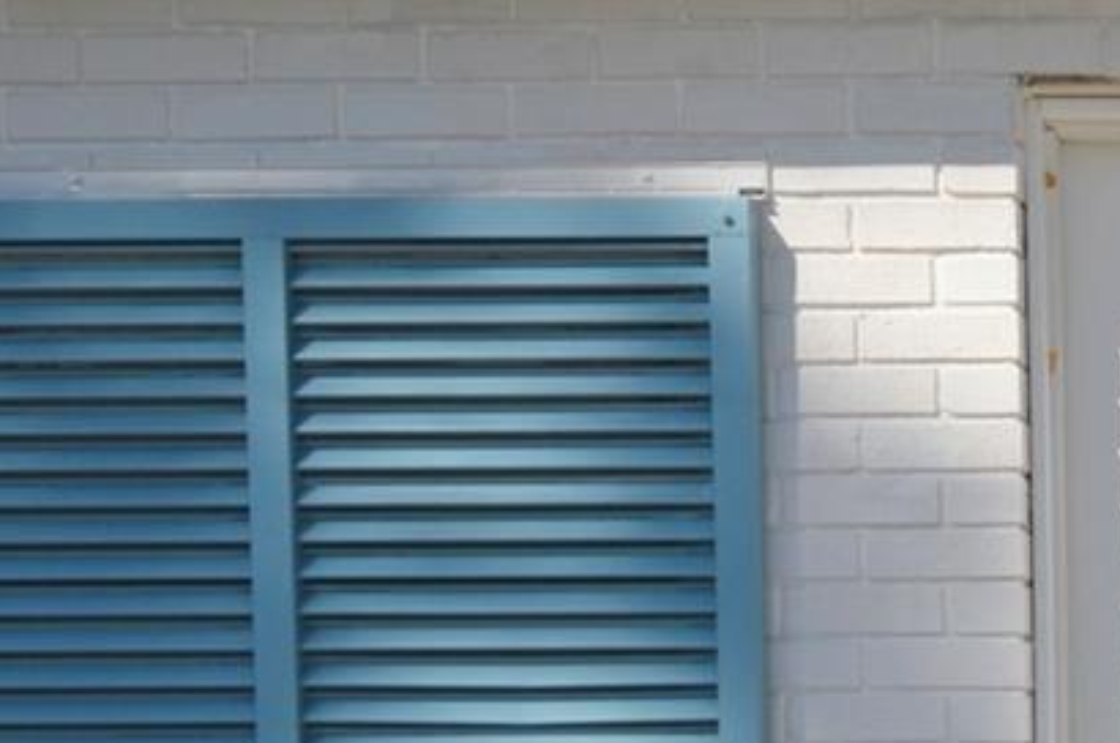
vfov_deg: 16.0
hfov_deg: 22.6
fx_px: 2547
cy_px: 881
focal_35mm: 82
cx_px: 1374
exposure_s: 1/200
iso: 100
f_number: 14
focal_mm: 14
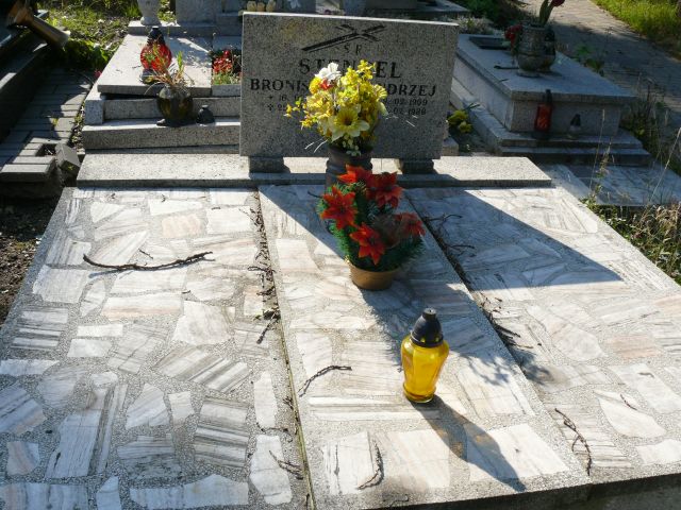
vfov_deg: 40.7
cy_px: 255
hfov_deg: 52.6
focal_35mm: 35
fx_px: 689
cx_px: 340
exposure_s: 1/250
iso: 100
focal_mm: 7.4
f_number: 5.6
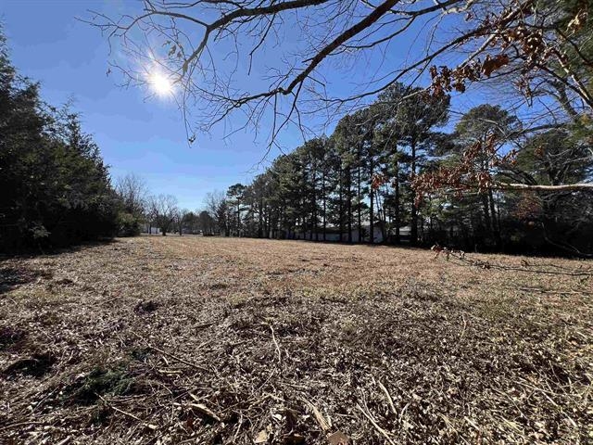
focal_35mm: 13
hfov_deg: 106.2
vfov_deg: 89.9
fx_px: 223
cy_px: 222
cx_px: 296
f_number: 1.8
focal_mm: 1.57
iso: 32
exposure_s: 1/1263
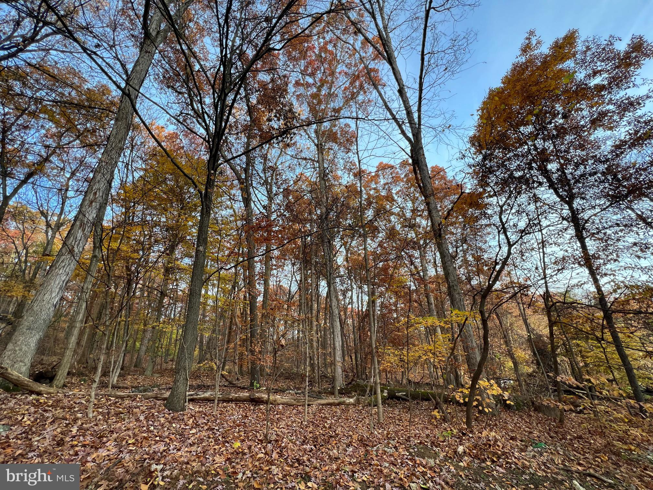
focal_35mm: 13
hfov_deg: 106.2
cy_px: 245
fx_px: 245
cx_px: 326
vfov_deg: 89.9
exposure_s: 1/99
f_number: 1.8
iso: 40
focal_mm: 1.57
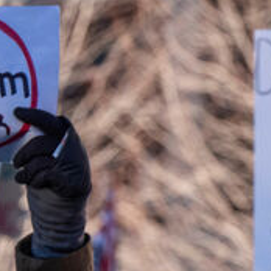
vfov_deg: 3.1
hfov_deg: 3.1
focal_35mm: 569
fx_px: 5040
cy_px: 432
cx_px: 533
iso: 1000
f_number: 8
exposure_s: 1/800
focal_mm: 125
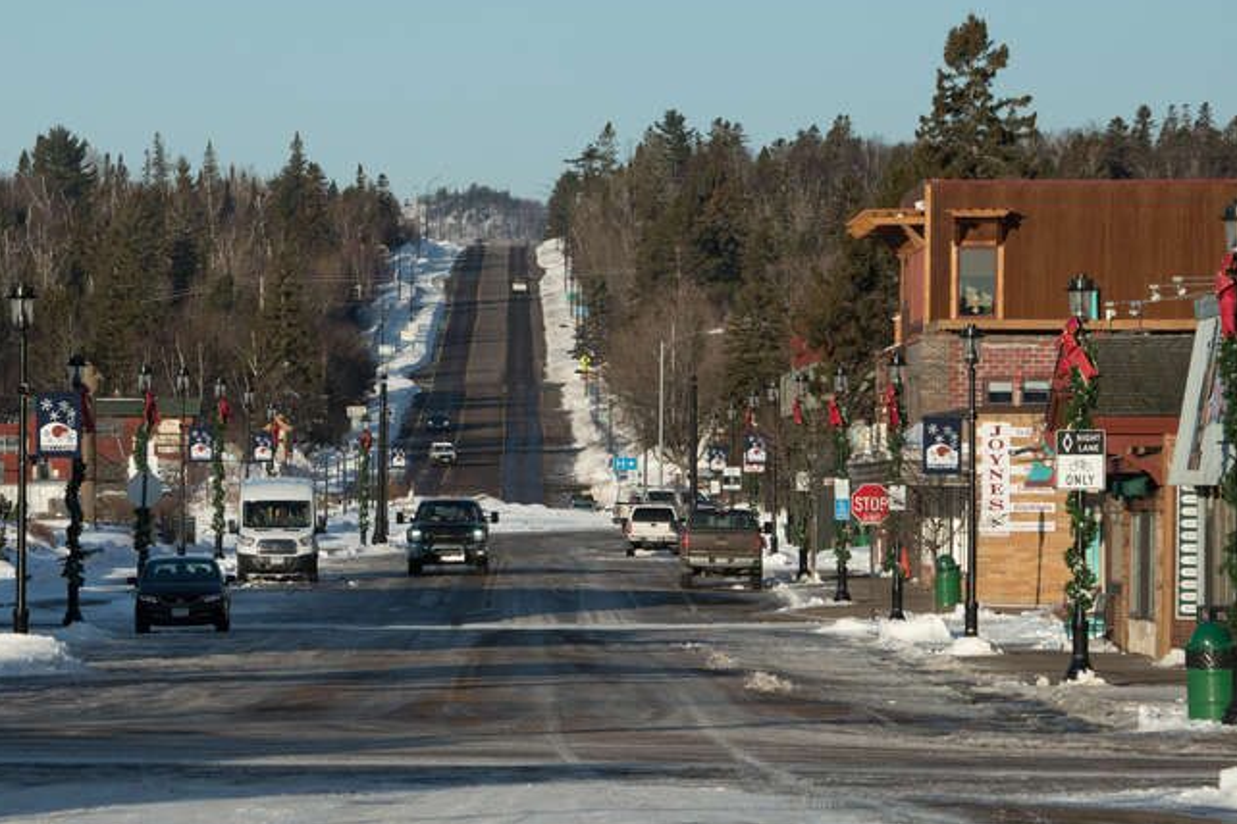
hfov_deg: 7.5
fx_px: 9414
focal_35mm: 274
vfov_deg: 5.0
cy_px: 475
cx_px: 482
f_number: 14
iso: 640
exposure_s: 1/640
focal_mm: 220
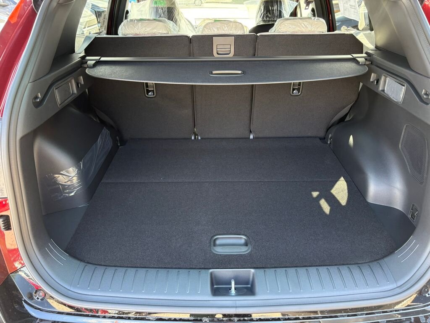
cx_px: 215
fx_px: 323
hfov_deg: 67.3
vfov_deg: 53.1
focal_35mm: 26
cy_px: 162
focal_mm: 5.96
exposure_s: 1/86
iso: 125
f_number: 1.6
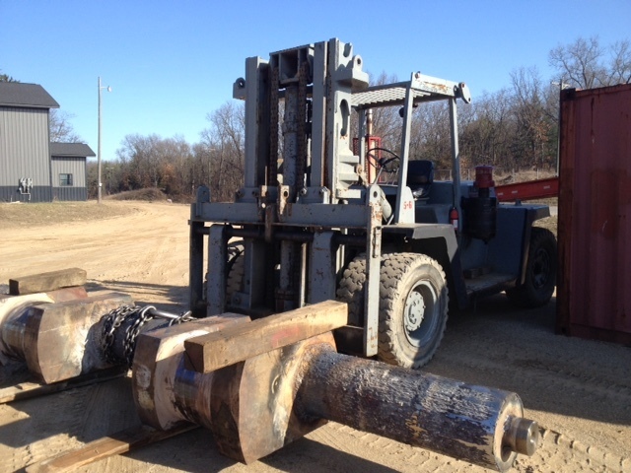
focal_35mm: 35
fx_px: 638
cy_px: 236
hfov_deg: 52.6
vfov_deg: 40.7
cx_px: 316
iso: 50
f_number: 2.4
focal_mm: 4.28
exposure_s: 1/849
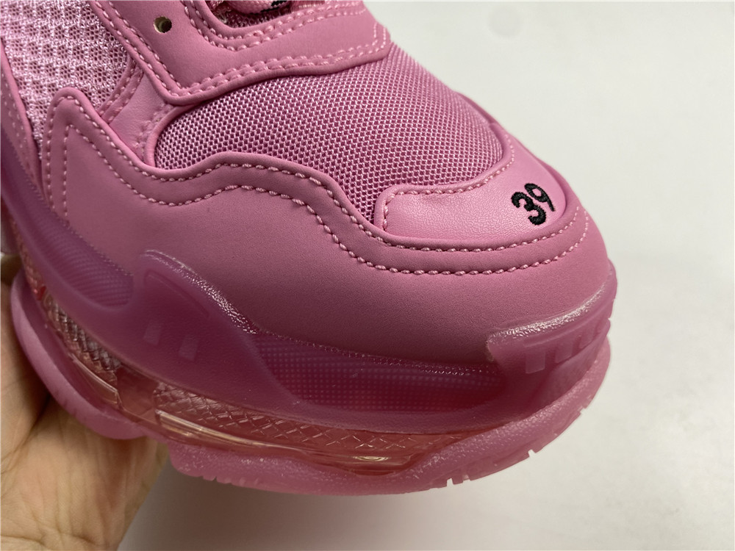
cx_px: 368
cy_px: 276
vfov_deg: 53.1
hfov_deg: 67.3
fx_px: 552
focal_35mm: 26
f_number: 1.8
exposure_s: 1/100
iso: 50
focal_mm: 4.25
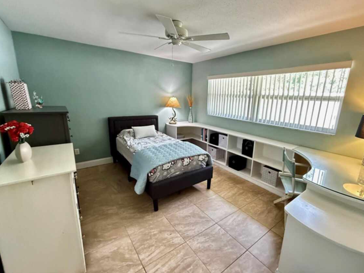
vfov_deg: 78.1
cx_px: 201
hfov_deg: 94.2
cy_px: 134
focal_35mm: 16
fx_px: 168
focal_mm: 2.22
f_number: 2.2
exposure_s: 1/60
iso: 800
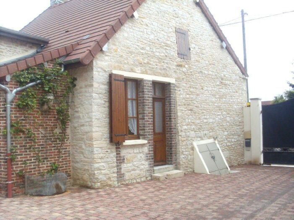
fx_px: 323
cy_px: 110
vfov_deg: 37.7
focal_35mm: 38
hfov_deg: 49.0
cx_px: 147
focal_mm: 6.3
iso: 80
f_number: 7.7
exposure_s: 1/90
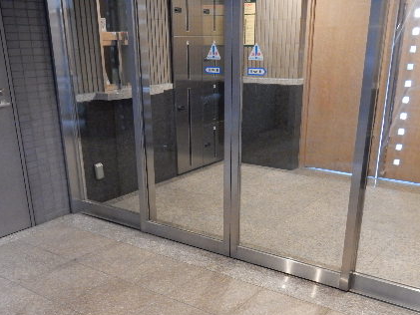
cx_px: 204
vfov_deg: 36.9
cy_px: 231
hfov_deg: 49.0
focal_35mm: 38
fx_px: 461
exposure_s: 1/8
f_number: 4
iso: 720
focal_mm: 4.5
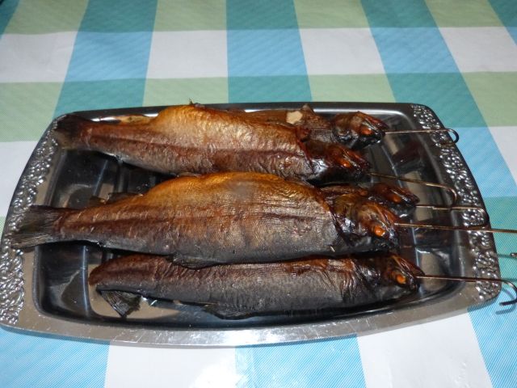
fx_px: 373
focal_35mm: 25
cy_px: 194
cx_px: 258
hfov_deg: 69.4
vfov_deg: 54.9
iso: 800
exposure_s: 1/60
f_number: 2.8
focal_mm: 4.5
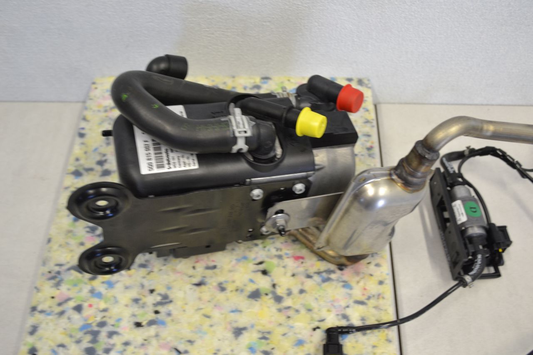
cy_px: 178
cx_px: 266
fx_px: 533
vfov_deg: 36.9
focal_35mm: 36
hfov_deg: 53.1
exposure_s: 1/15
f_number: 4
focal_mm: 24
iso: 500
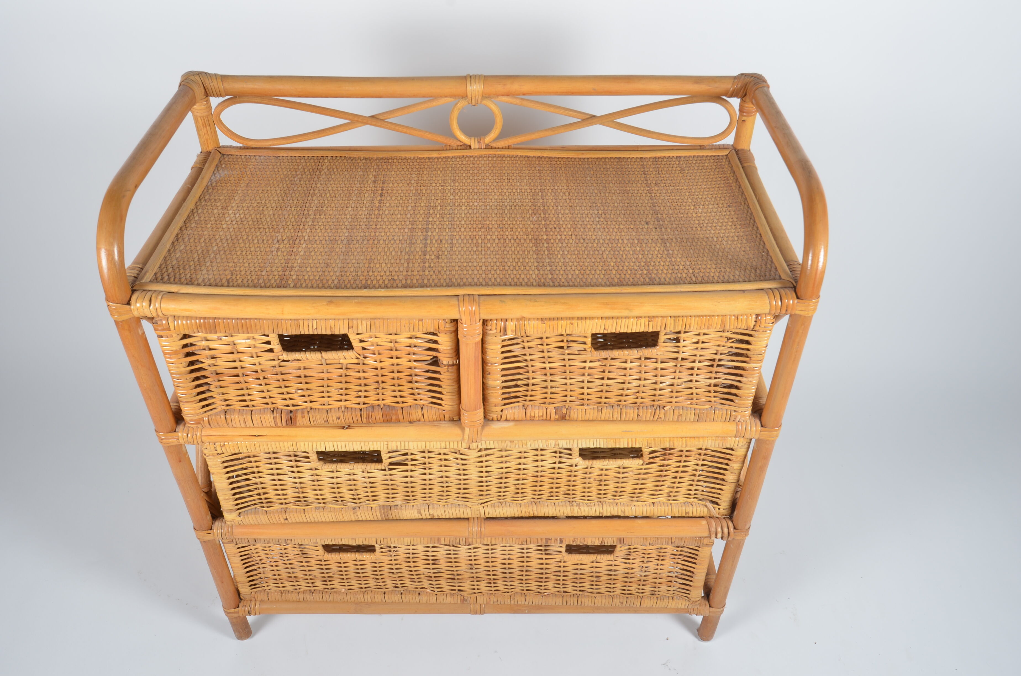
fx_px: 807
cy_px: 338
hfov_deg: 64.7
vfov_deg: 45.5
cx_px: 510
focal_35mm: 28
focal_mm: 19
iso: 100
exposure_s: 1/125
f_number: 11
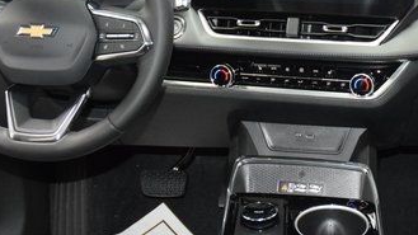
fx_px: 610
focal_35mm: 55
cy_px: 142
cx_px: 297
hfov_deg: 37.2
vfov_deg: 21.8
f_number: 3.5
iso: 3200
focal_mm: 18
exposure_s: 1/60
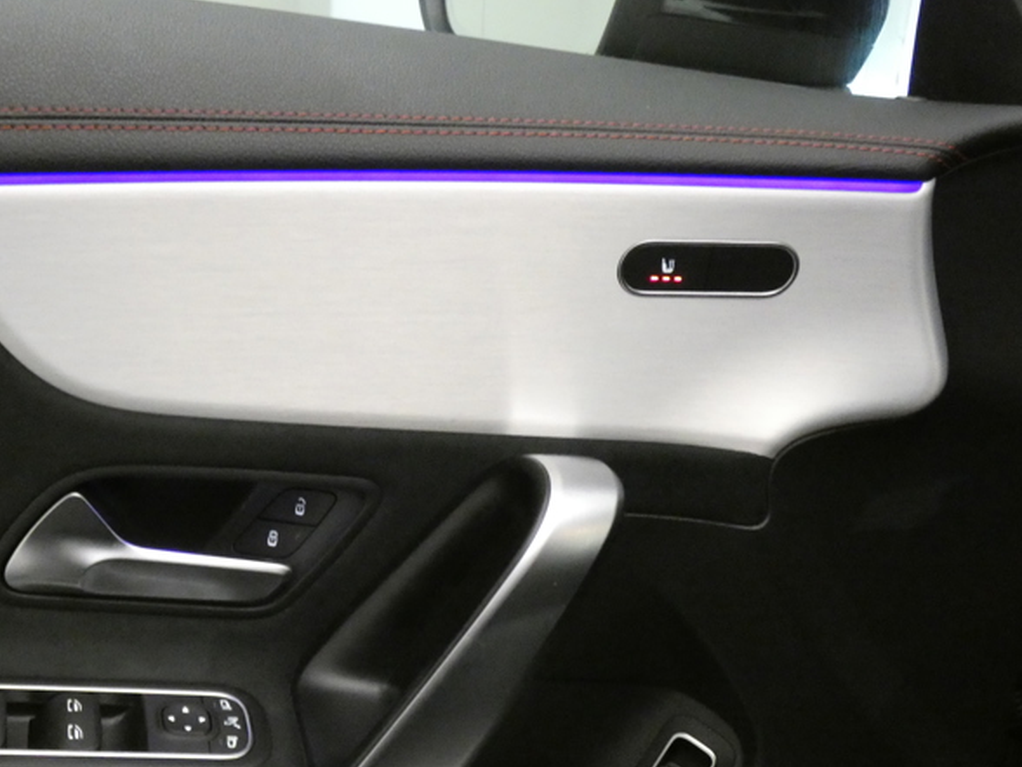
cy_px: 518
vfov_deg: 29.4
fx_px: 1447
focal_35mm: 49
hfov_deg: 38.6
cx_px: 362
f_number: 3.5
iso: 1600
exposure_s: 1/25
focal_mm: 6.5
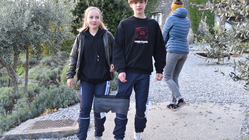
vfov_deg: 25.4
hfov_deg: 43.7
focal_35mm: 47
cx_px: 123
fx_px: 310
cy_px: 64
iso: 400
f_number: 4
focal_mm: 44
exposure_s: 1/60
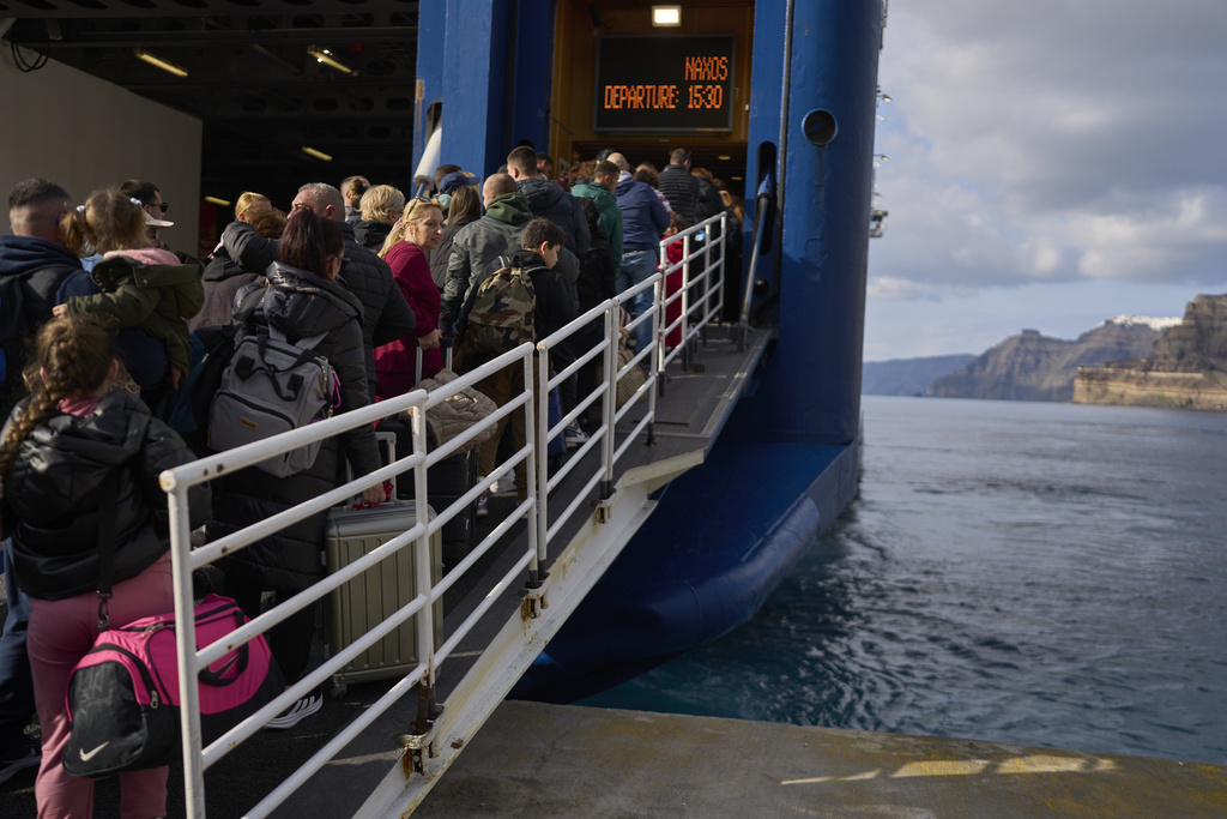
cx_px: 614
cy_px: 410
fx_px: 1193
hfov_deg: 54.4
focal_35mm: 35
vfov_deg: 37.9
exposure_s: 1/5000
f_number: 1.8
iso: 100
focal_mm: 35
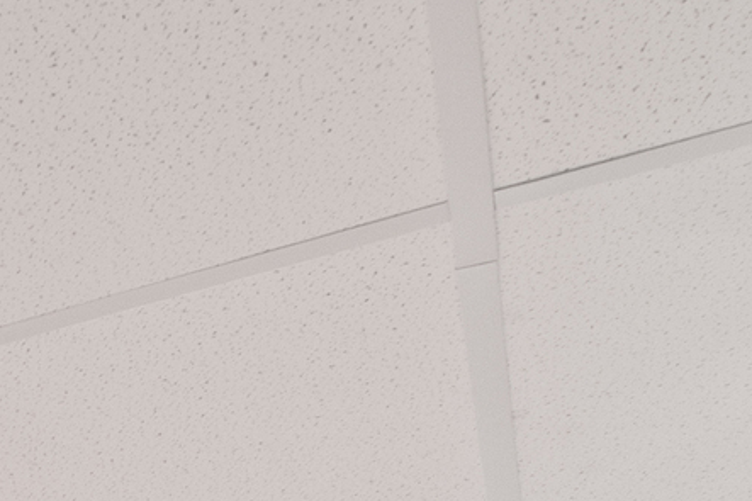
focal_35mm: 114
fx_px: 2390
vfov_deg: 9.3
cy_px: 1552
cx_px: -857
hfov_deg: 14.2
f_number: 8
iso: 800
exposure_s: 1/1.25
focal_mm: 16.5
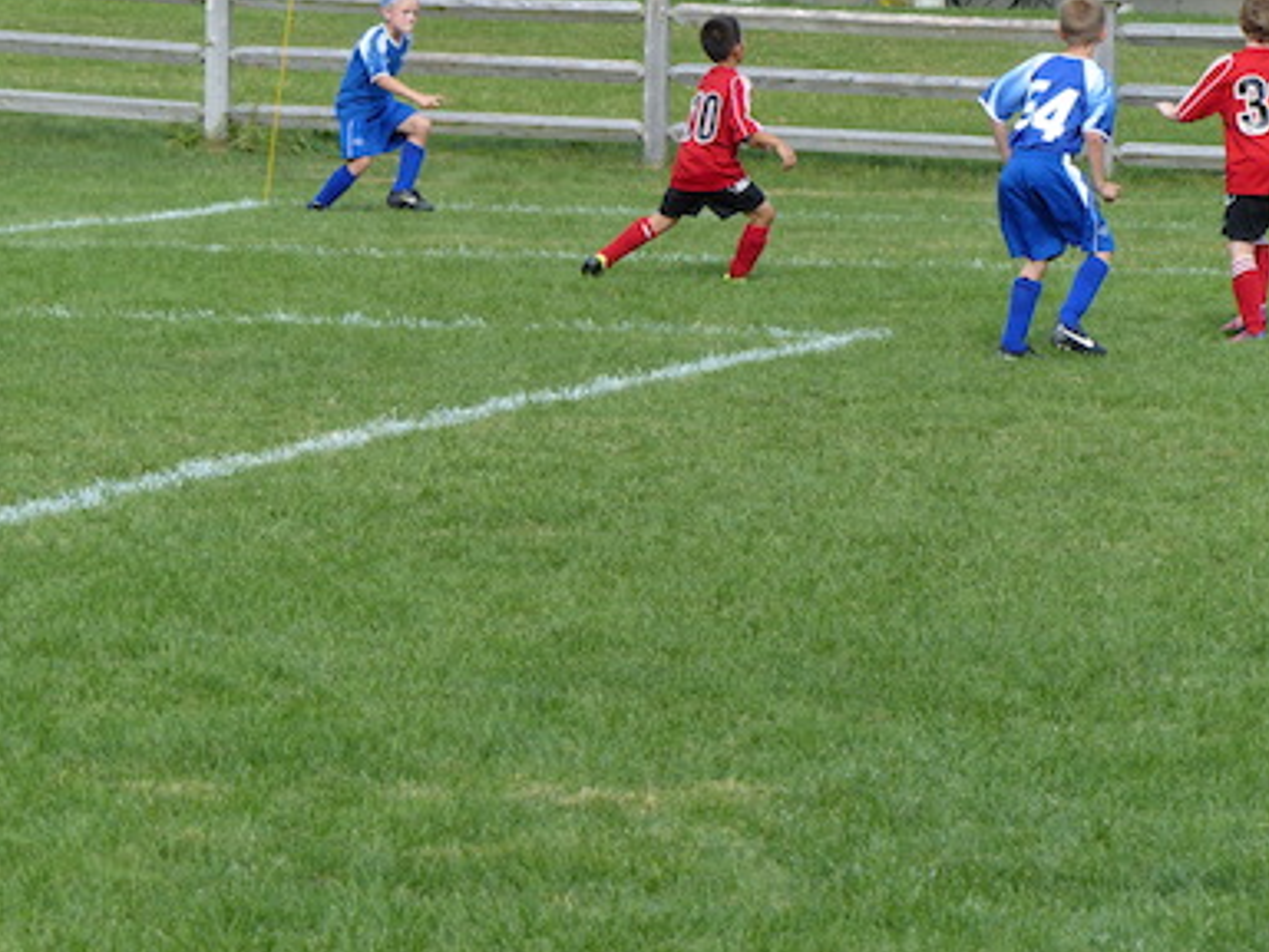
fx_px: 9201
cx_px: 772
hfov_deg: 7.9
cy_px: 298
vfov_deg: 5.9
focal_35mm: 251
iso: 100
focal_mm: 32.5
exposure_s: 1/500
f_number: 4
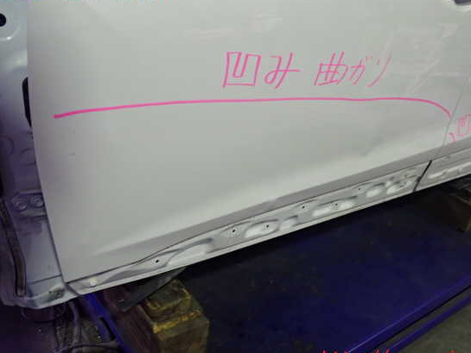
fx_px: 449
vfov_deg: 43.0
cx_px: 258
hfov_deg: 55.2
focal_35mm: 33
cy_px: 176
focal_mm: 5.4
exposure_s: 1/30
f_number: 2.3
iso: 320
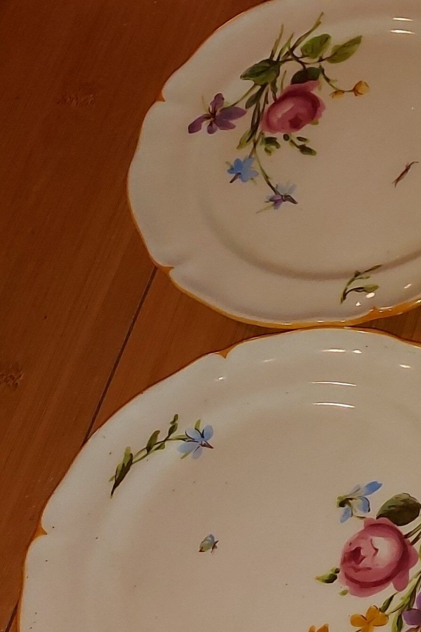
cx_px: 1005
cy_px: 342
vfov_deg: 23.6
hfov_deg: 12.5
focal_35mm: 86
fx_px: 1508
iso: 100
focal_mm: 5.23
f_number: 1.8
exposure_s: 1/60
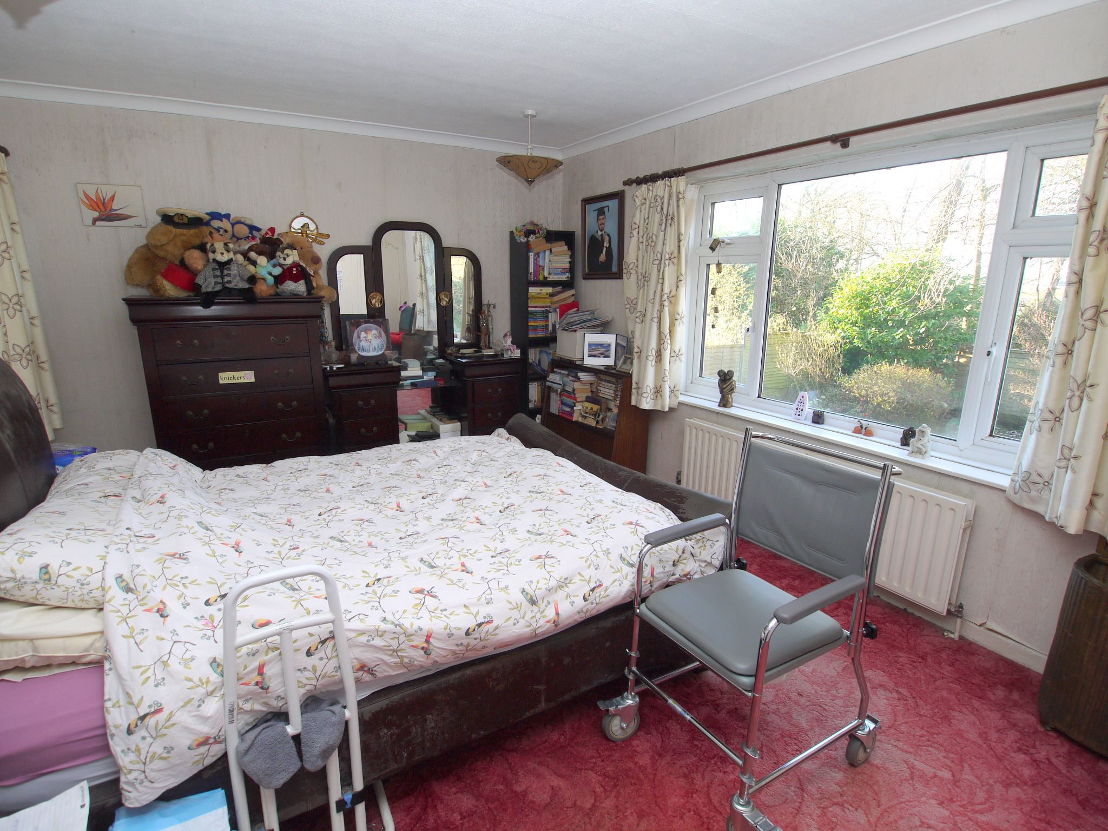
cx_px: 554
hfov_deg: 87.8
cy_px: 416
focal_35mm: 18
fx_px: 576
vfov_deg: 71.6
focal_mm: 9
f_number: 4
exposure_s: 1/60
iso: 100
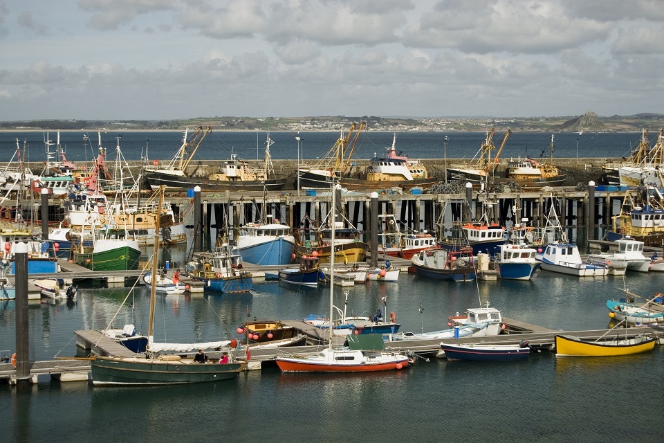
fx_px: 1522
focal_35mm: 82
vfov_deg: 16.6
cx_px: 332
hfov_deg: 24.6
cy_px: 222
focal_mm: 55
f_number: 5.6
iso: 100
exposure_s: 1/160
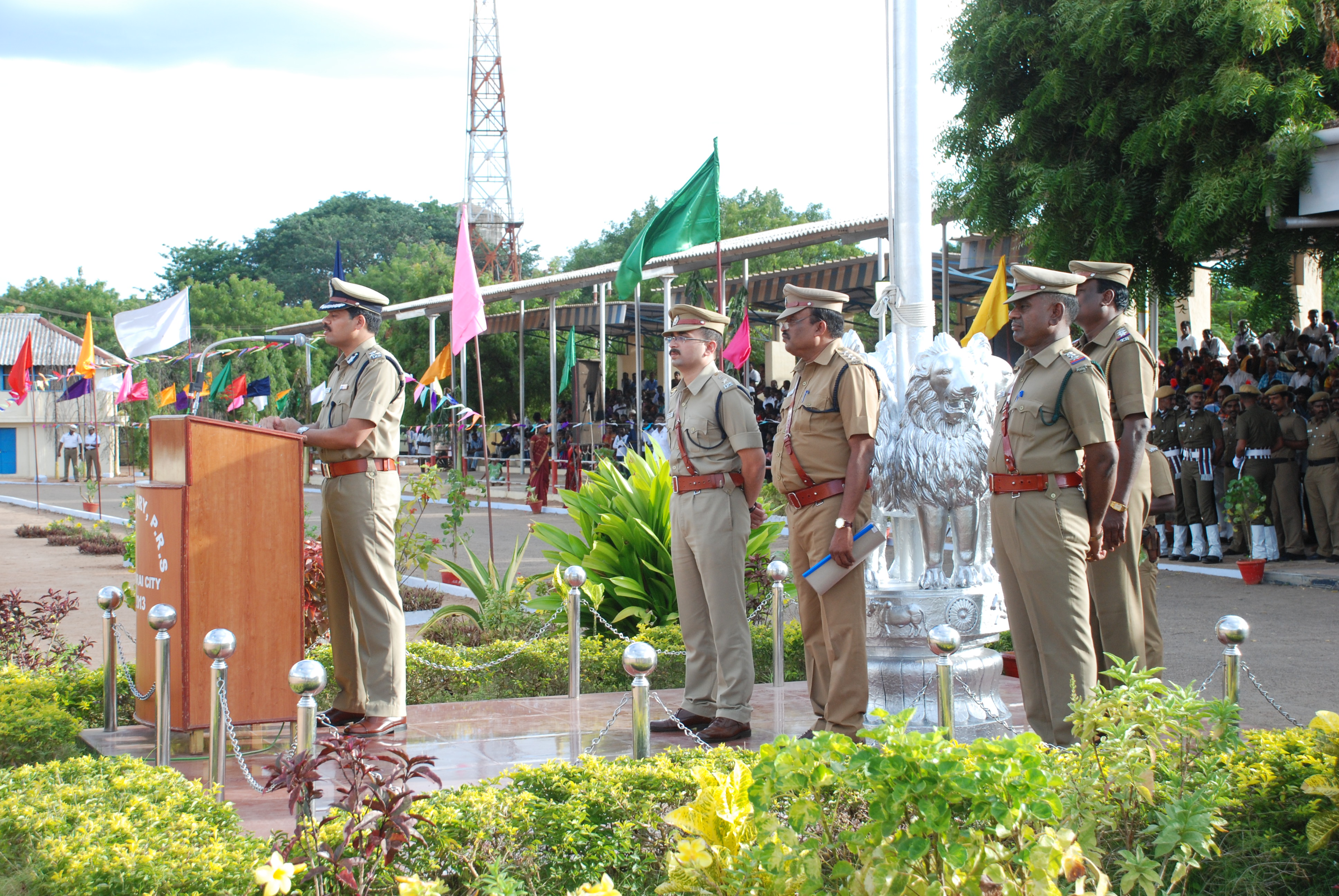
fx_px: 2234
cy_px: 448
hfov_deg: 33.4
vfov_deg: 22.7
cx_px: 670
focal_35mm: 60
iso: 320
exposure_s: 1/100
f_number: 7.1
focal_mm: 40
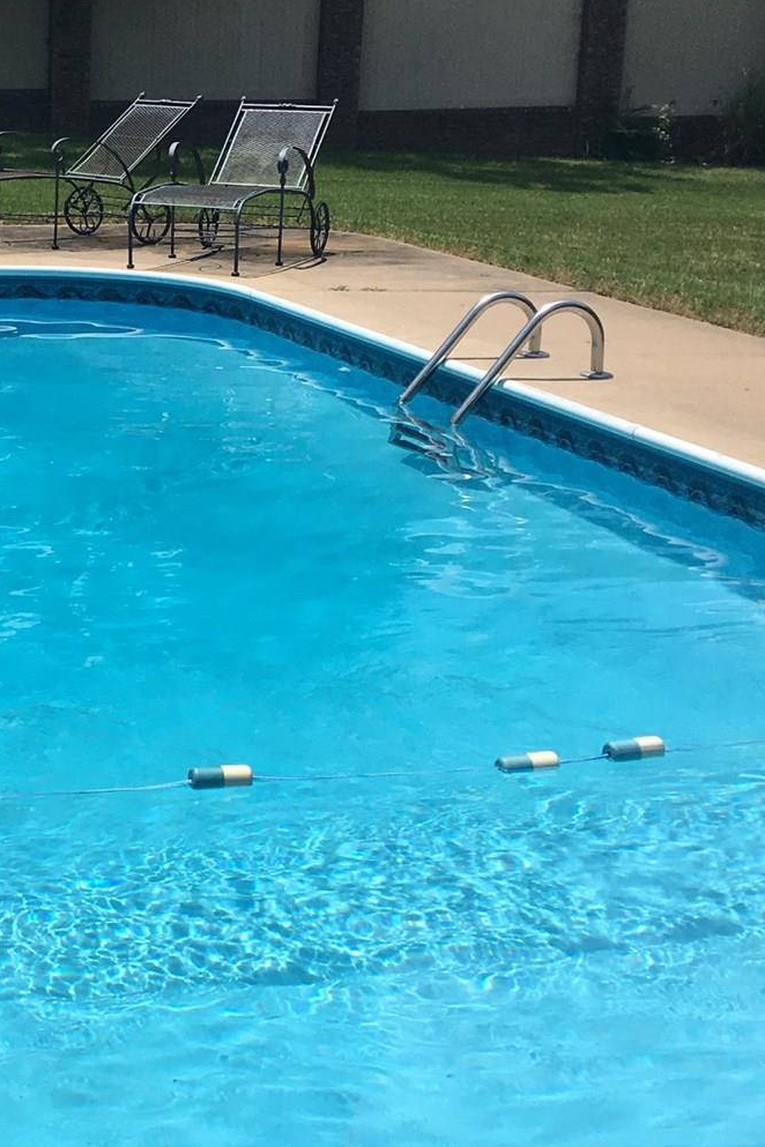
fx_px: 2231
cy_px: 653
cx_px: -132
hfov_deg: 18.5
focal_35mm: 70
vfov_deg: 28.8
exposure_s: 1/2959
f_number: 2.2
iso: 25
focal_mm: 4.15
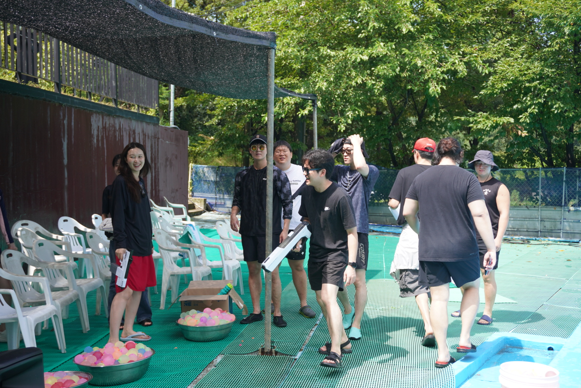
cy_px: 194
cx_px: 290
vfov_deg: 31.9
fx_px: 678
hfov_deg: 46.4
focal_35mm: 42
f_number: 5
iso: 100
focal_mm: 28
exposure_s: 1/250
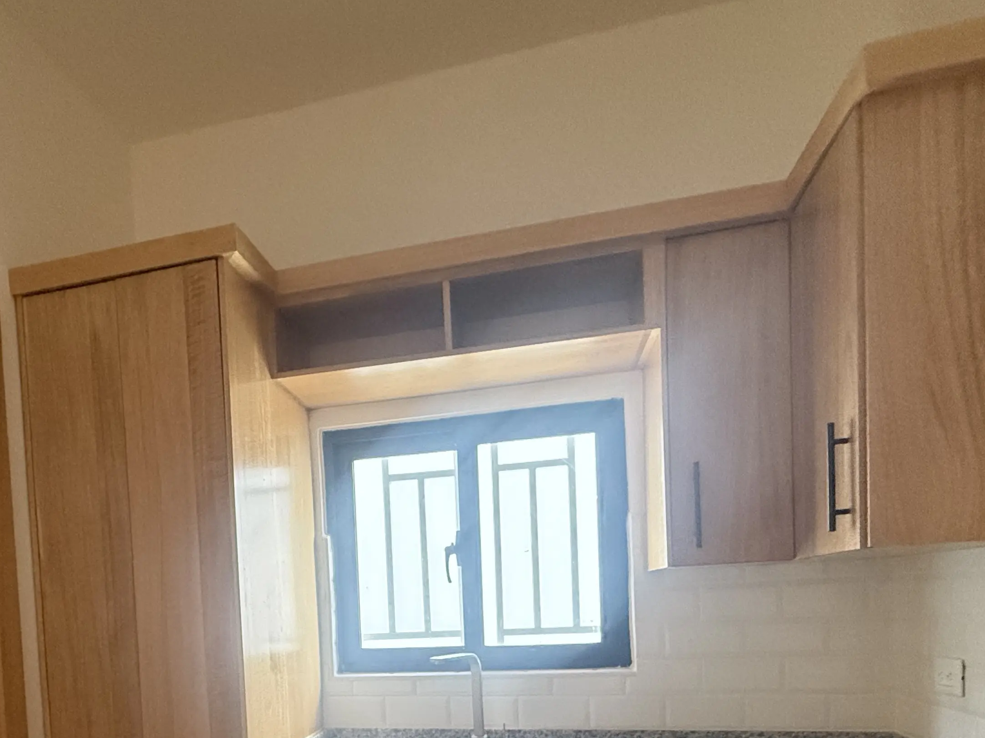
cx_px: 342
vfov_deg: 48.4
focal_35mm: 26
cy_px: 641
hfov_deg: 65.8
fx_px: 740
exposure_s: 1/120
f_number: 2.2
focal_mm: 2.22
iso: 640
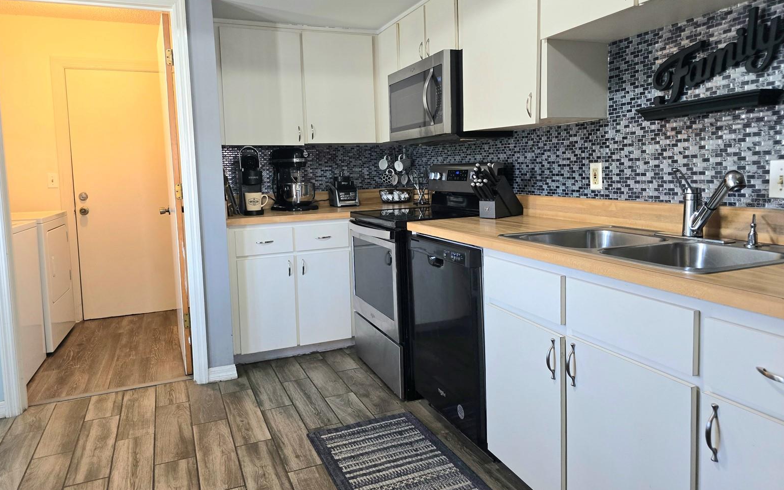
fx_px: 534
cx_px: 383
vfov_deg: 49.0
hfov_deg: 72.5
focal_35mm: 25
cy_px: 202
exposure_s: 1/120
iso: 500
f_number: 1.7
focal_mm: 6.3
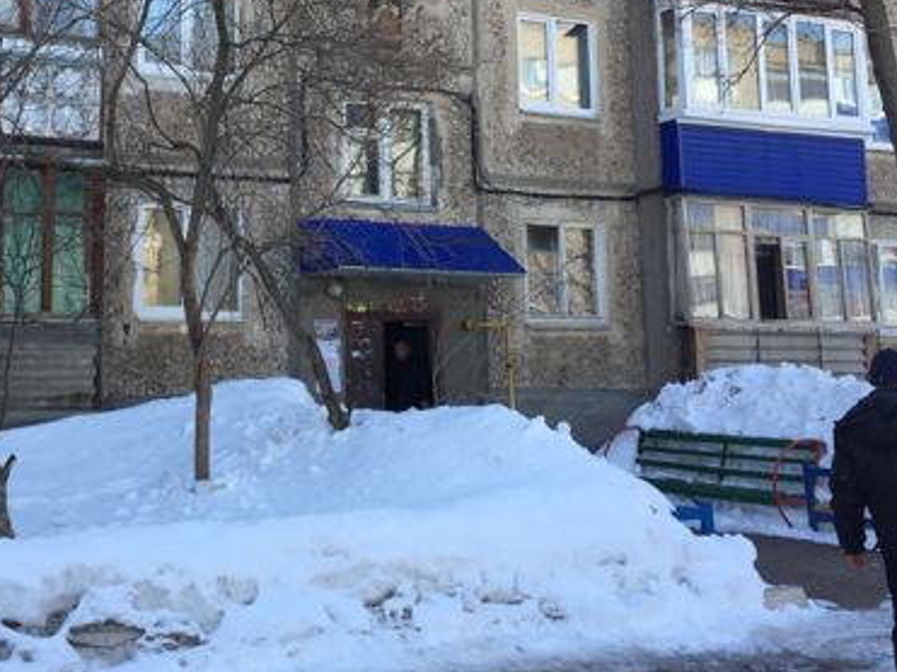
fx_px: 1295
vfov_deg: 28.6
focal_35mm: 50
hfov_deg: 37.8
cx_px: 295
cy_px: 157
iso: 32
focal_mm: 4.15
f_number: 2.2
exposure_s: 1/694
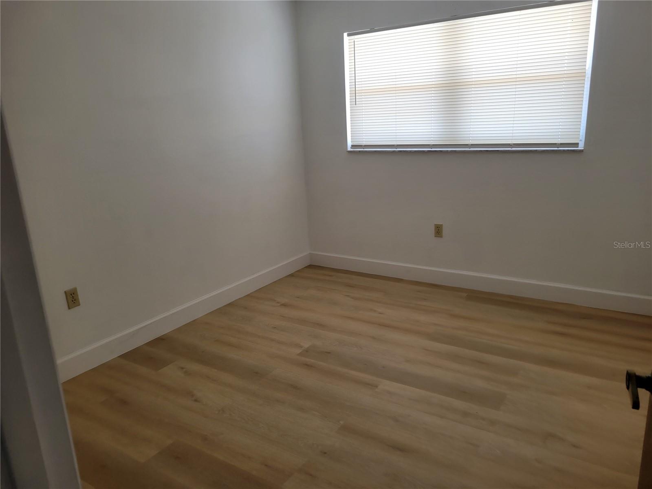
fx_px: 490
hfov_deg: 67.3
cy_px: 244
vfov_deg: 53.1
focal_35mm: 26
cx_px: 326
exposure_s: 1/120
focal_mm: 5.4
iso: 64
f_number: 1.8
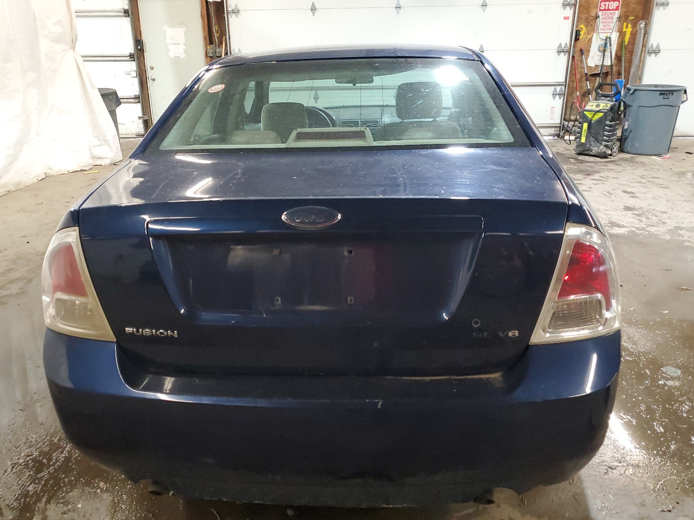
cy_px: 270
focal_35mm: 28
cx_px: 333
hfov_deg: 63.4
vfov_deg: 49.7
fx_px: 561
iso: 369
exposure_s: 1/60.2
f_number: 1.5
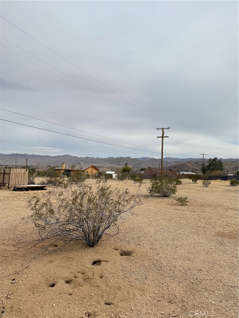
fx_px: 221
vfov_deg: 71.6
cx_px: 120
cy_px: 159
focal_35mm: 24
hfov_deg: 56.8
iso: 100
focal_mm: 6.76
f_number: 1.78
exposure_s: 1/8130
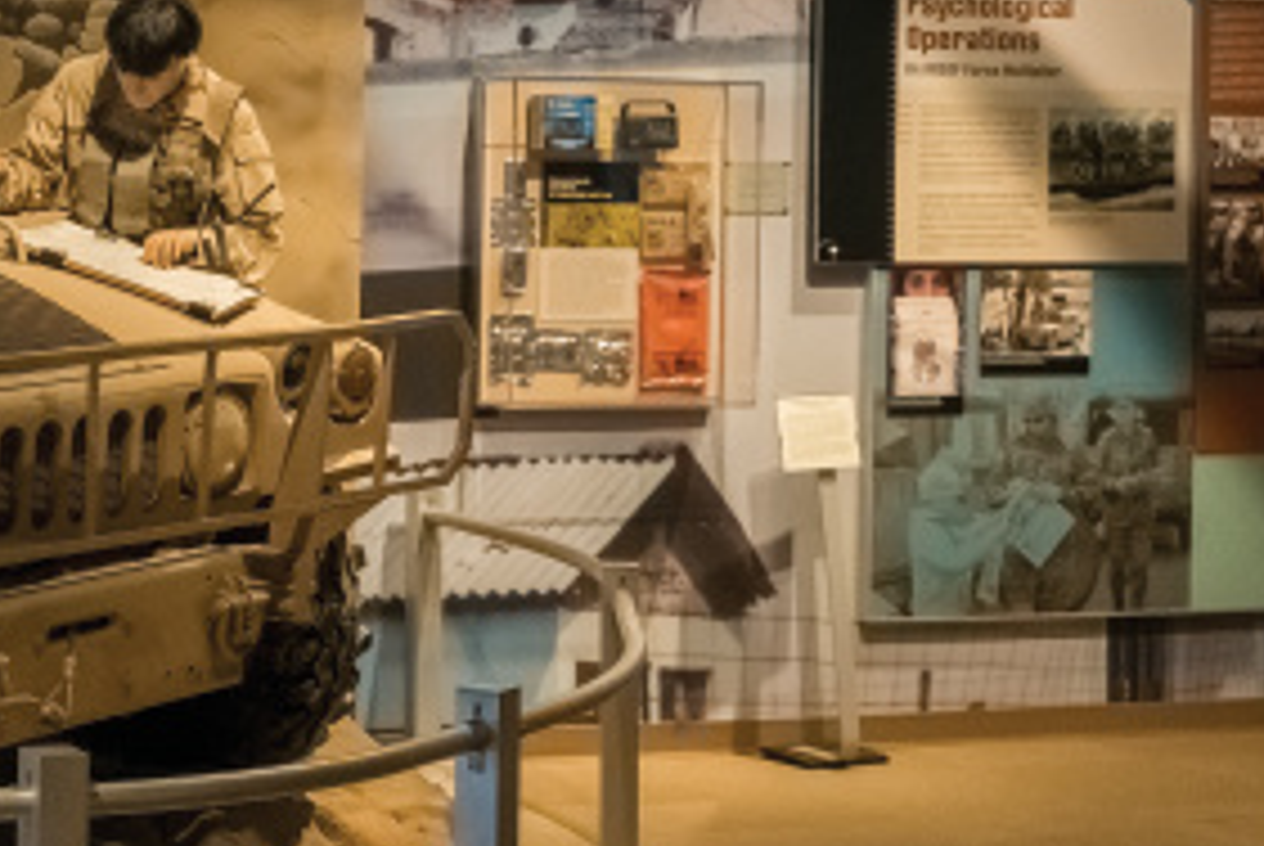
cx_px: -90
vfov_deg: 17.1
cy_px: 310
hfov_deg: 23.9
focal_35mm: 80
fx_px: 2812
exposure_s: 1/200
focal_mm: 30
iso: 6400
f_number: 7.1
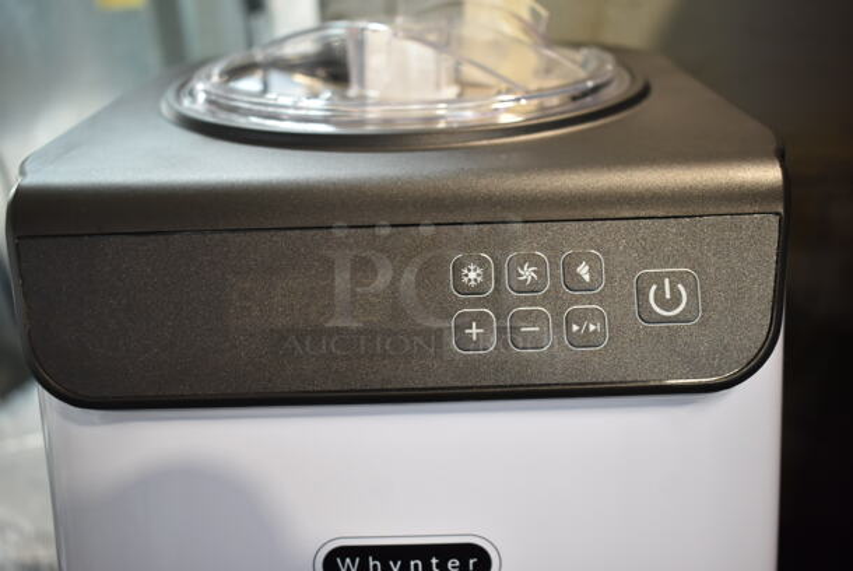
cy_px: 286
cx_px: 426
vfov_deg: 37.0
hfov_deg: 53.1
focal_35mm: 36
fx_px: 854
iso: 720
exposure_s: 1/40
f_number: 4
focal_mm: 24
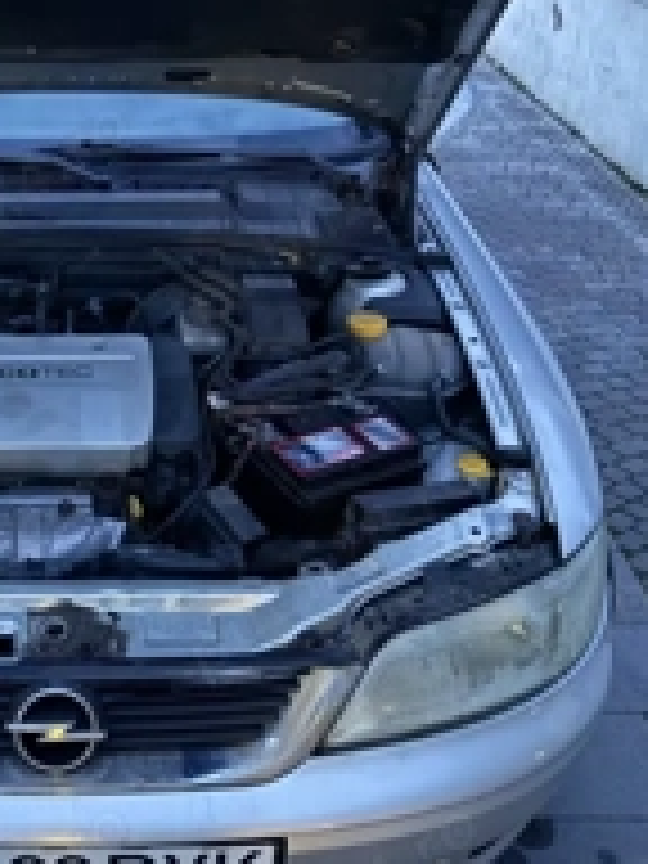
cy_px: 270
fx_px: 1248
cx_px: 72
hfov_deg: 28.1
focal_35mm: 50
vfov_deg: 37.7
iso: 2000
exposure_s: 1/5
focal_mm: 6.76
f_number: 1.78
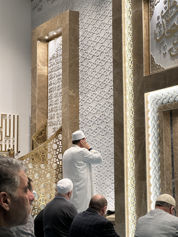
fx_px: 528
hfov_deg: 19.1
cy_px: 118
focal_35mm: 77
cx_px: 89
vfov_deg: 25.3
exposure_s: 1/50
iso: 125
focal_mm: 9
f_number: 2.8
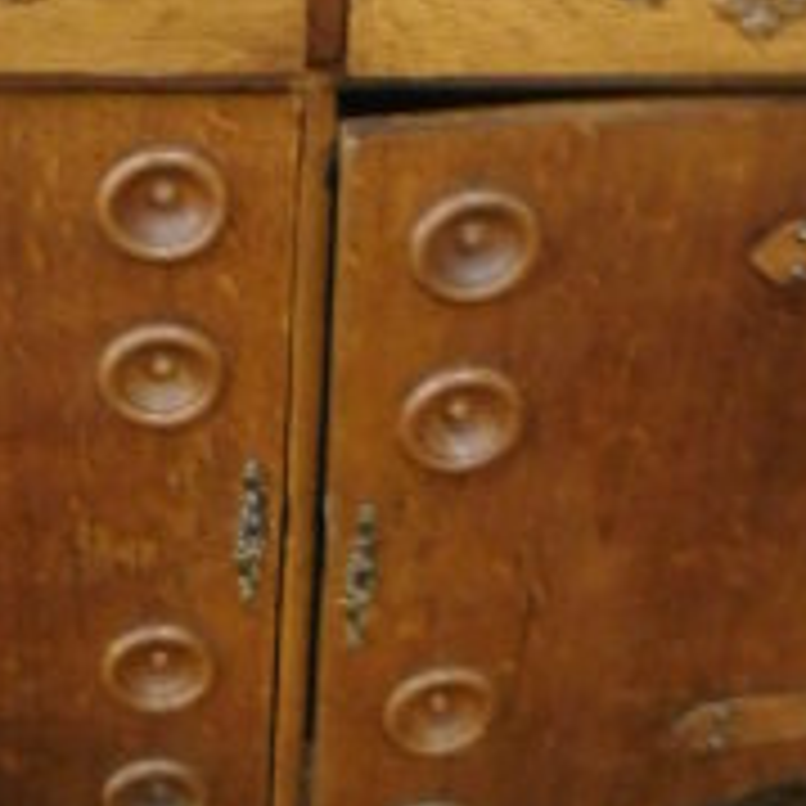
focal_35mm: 79
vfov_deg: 20.9
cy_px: -81
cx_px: 275
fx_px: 2081
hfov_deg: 21.8
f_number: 3.4
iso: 560
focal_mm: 4.5
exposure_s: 1/8
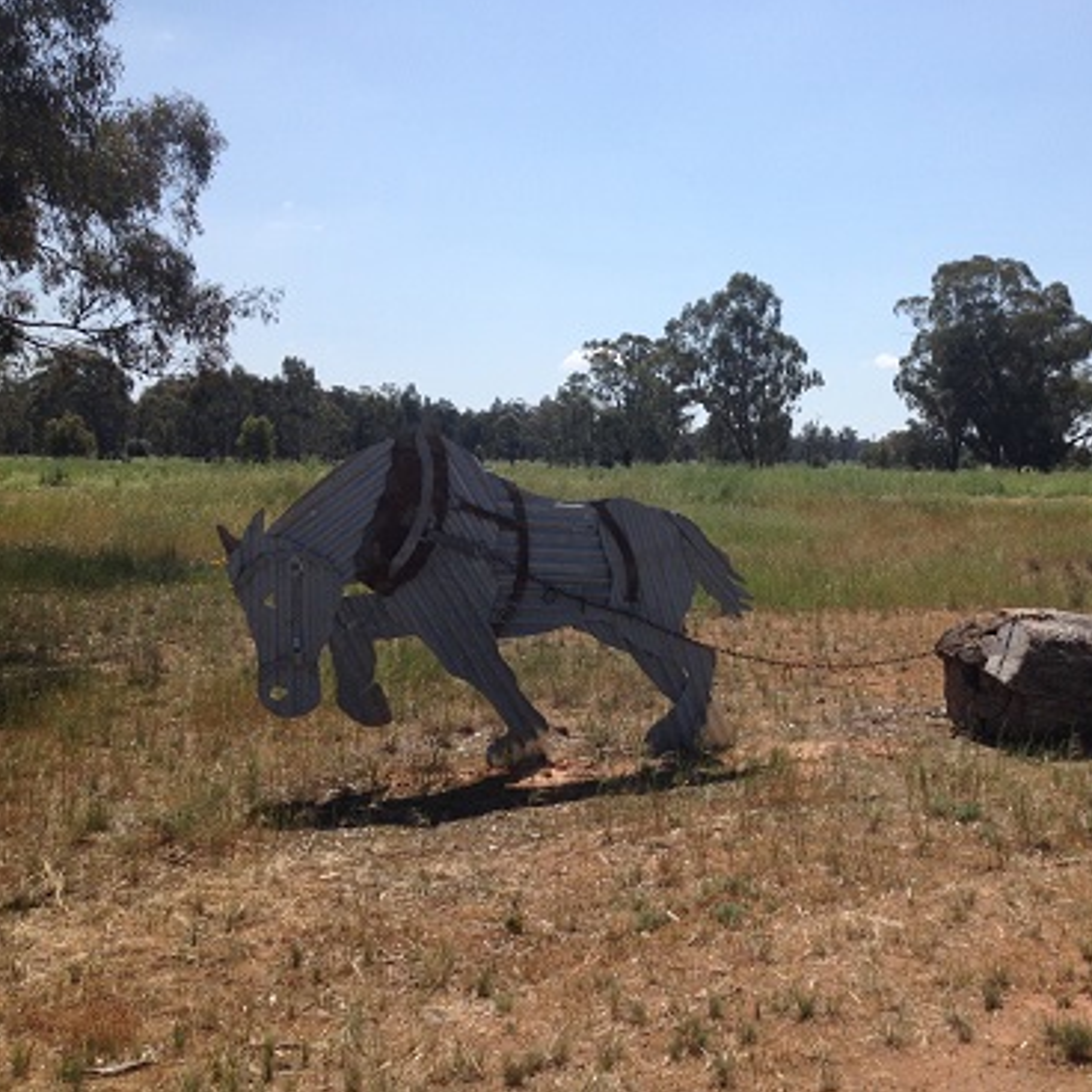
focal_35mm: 42
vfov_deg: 40.0
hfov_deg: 39.5
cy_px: 545
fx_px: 1499
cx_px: 736
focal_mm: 4.28
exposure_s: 1/2632
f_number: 2.4
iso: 50
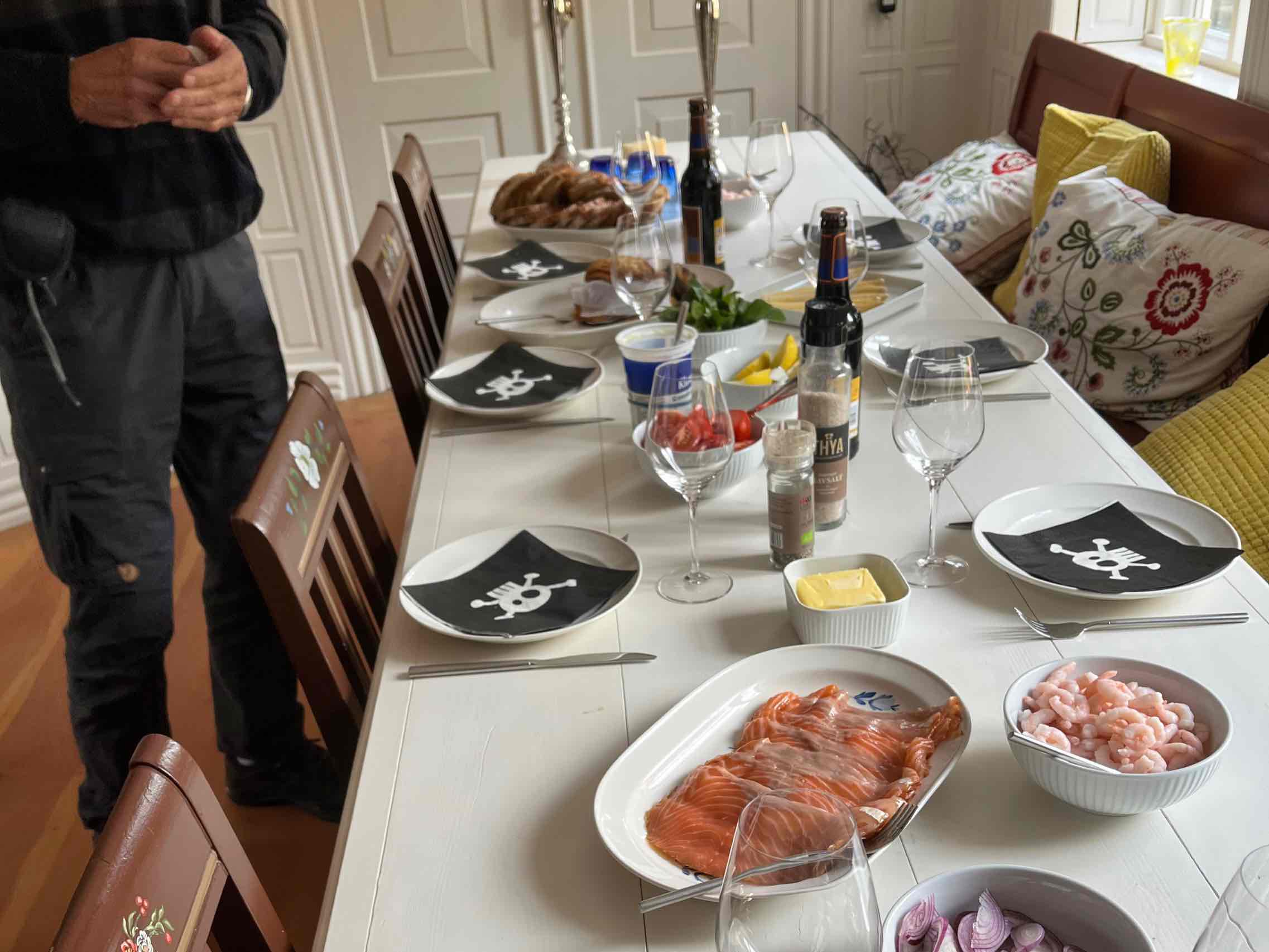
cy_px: 476
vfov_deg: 53.1
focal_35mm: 26
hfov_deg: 67.3
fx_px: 953
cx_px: 634
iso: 64
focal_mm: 5.1
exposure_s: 1/121
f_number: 1.6
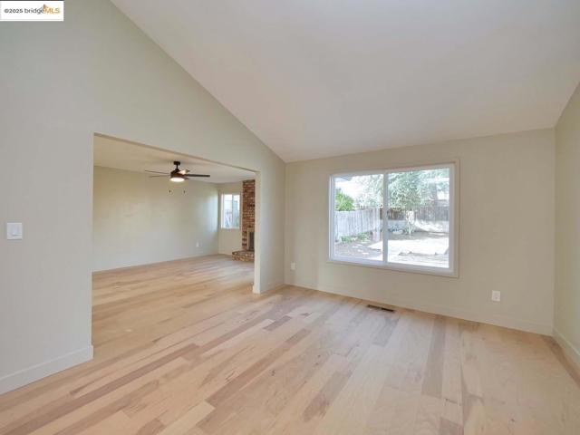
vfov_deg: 85.7
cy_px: 218
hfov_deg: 102.1
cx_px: 290
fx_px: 235
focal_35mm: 14
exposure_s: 1/125
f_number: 4
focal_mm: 7
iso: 800
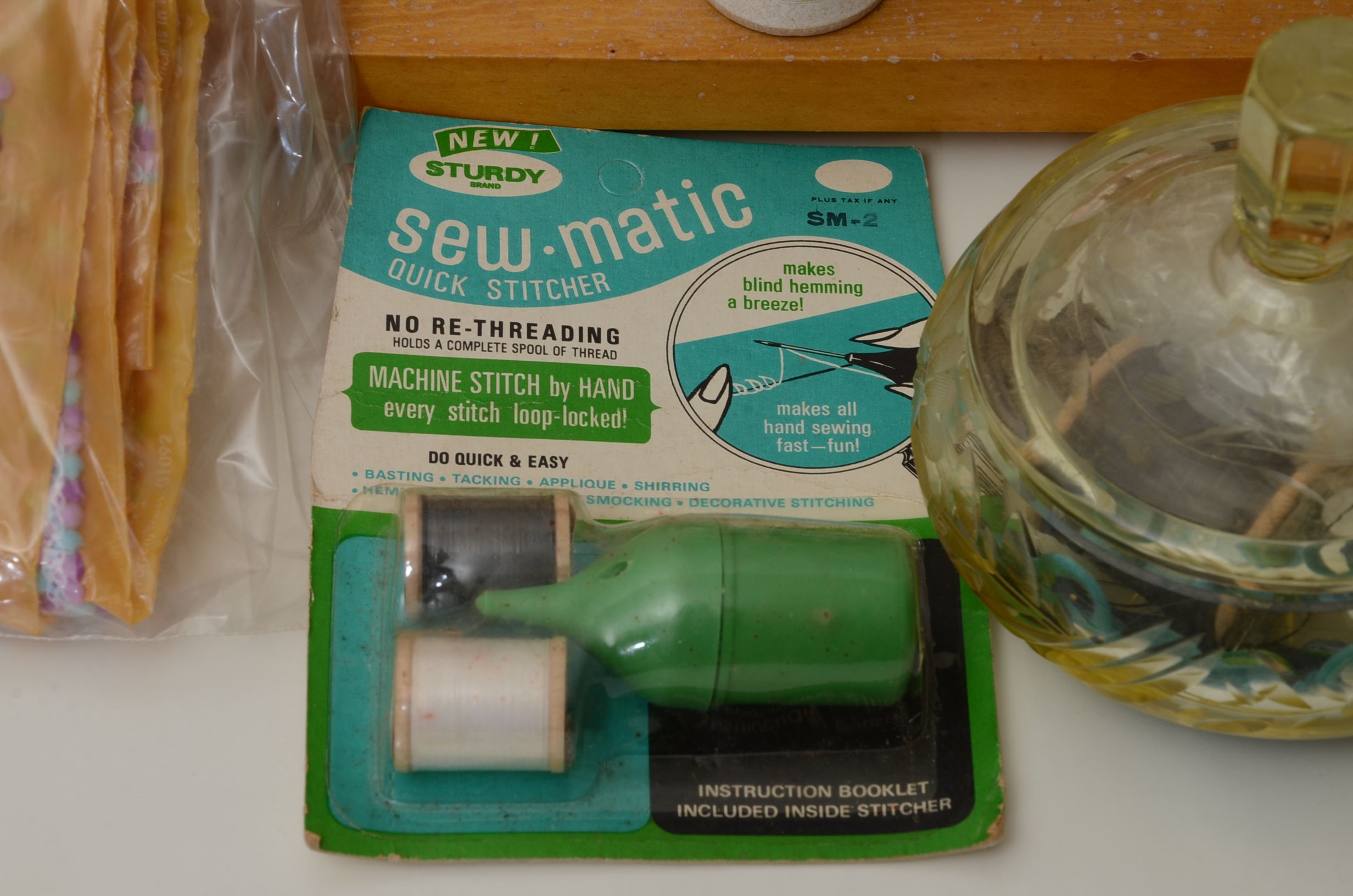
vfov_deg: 10.1
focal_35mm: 135
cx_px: 676
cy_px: 448
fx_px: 5063
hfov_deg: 15.2
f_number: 13
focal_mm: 90
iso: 100
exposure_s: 1/60
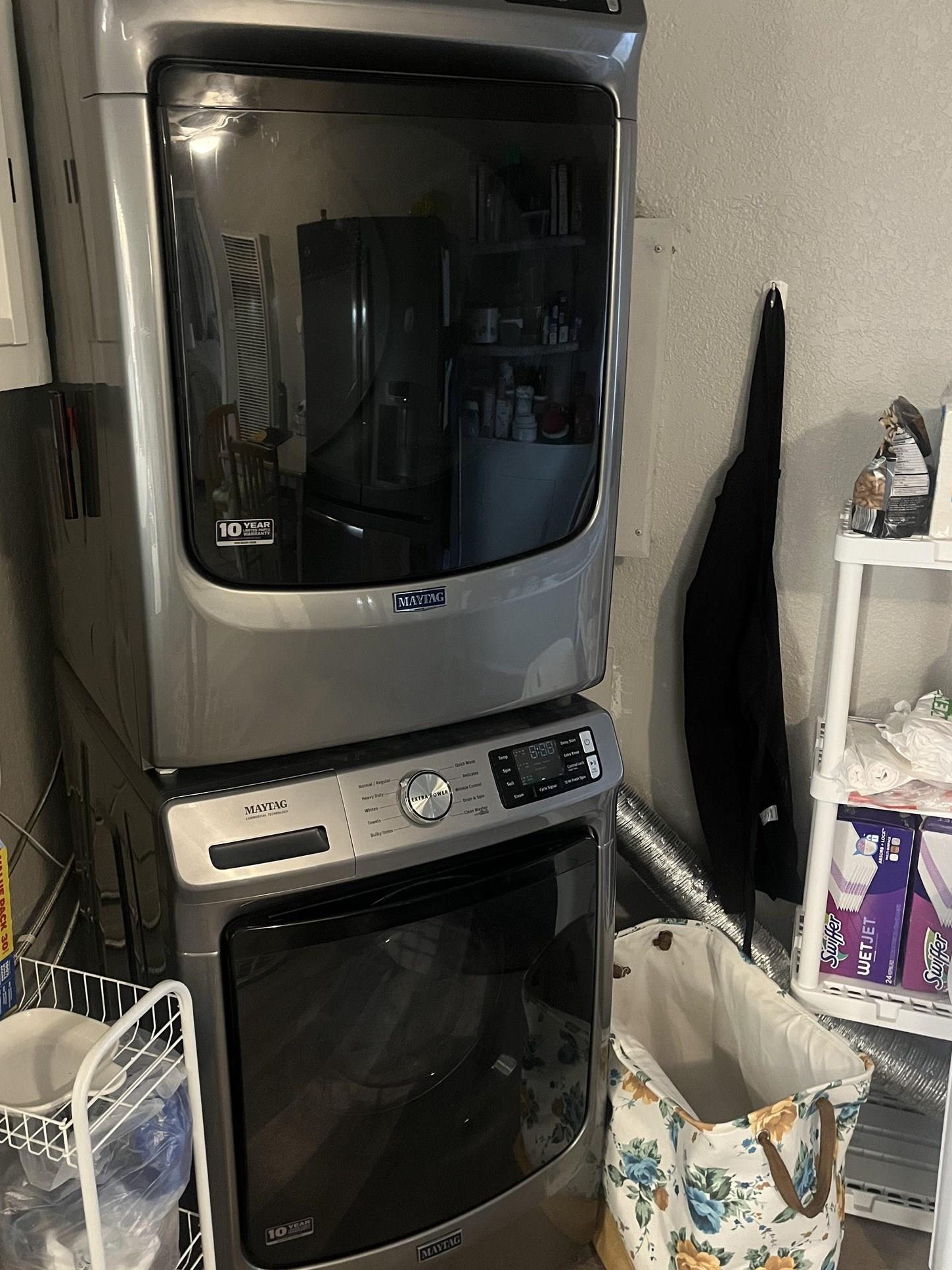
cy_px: 639
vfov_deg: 58.4
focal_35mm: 31
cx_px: 390
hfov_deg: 45.2
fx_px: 1137
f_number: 1.6
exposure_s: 1/30
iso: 800
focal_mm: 5.1
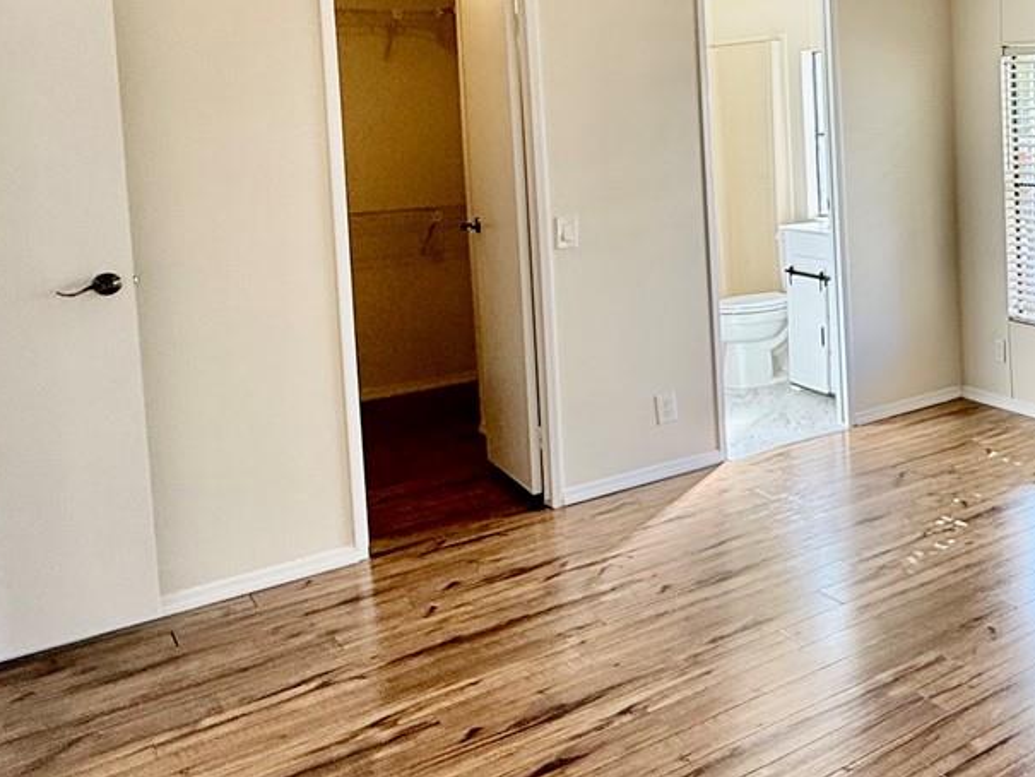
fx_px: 1106
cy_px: 164
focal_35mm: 37
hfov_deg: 42.1
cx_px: 1074
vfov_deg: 37.4
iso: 80
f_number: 2.2
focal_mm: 2.22
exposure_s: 1/120
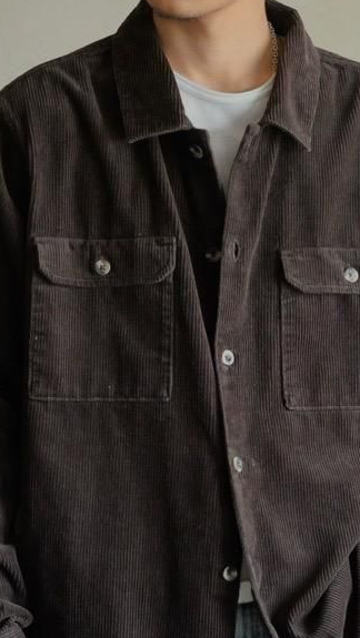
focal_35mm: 168
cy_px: 404
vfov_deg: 12.8
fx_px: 2847
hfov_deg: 7.2
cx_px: 189
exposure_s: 1/80
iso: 3200
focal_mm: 52
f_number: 4
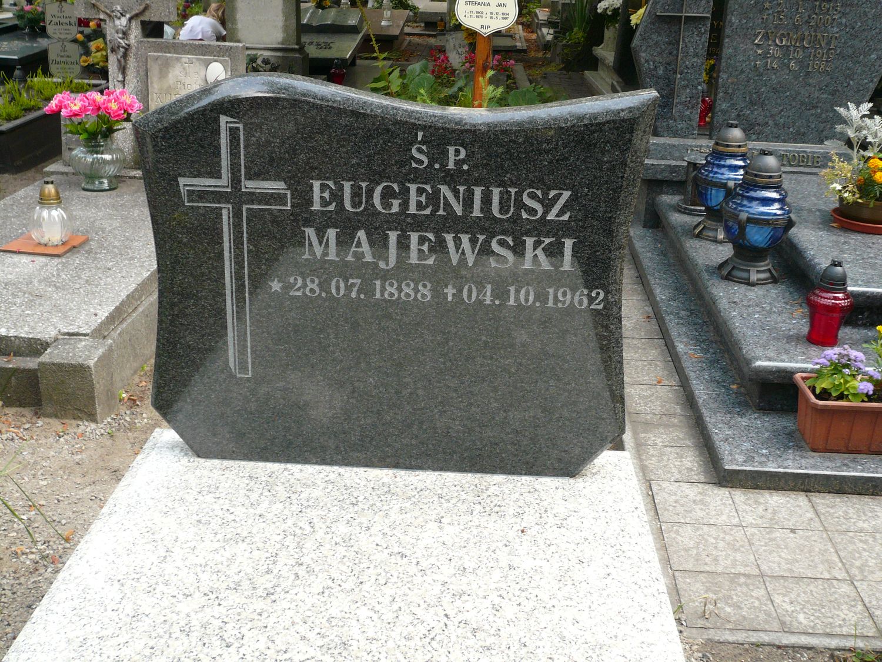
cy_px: 331
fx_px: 994
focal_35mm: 39
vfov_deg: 36.8
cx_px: 441
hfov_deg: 47.9
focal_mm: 6.4
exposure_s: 1/125
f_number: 3.2
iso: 100
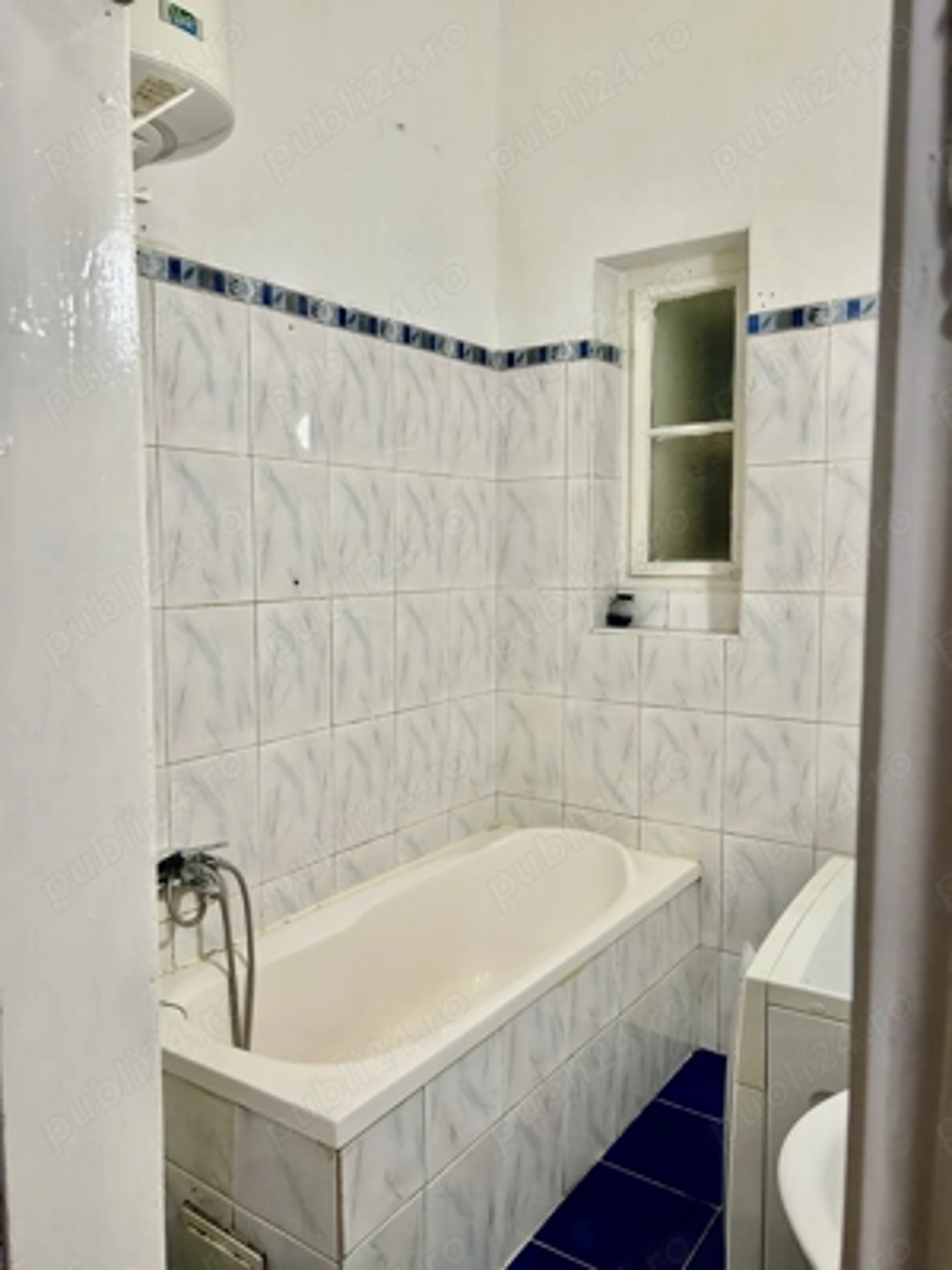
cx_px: 476
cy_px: 635
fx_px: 953
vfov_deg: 67.3
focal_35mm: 26
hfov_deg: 53.1
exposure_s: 1/100
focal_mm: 5.7
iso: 100
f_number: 1.5
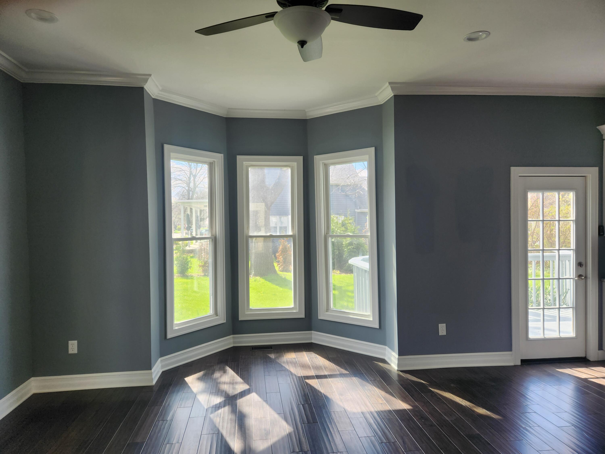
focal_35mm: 23
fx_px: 402
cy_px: 227
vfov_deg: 58.9
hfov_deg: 73.9
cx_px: 302
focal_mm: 5.4
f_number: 1.8
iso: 40
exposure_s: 1/180
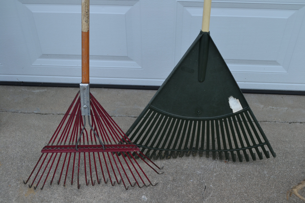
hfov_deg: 43.6
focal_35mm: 45
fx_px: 381
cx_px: 152
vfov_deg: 29.9
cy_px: 102
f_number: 6.3
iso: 100
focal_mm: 30
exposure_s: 1/160
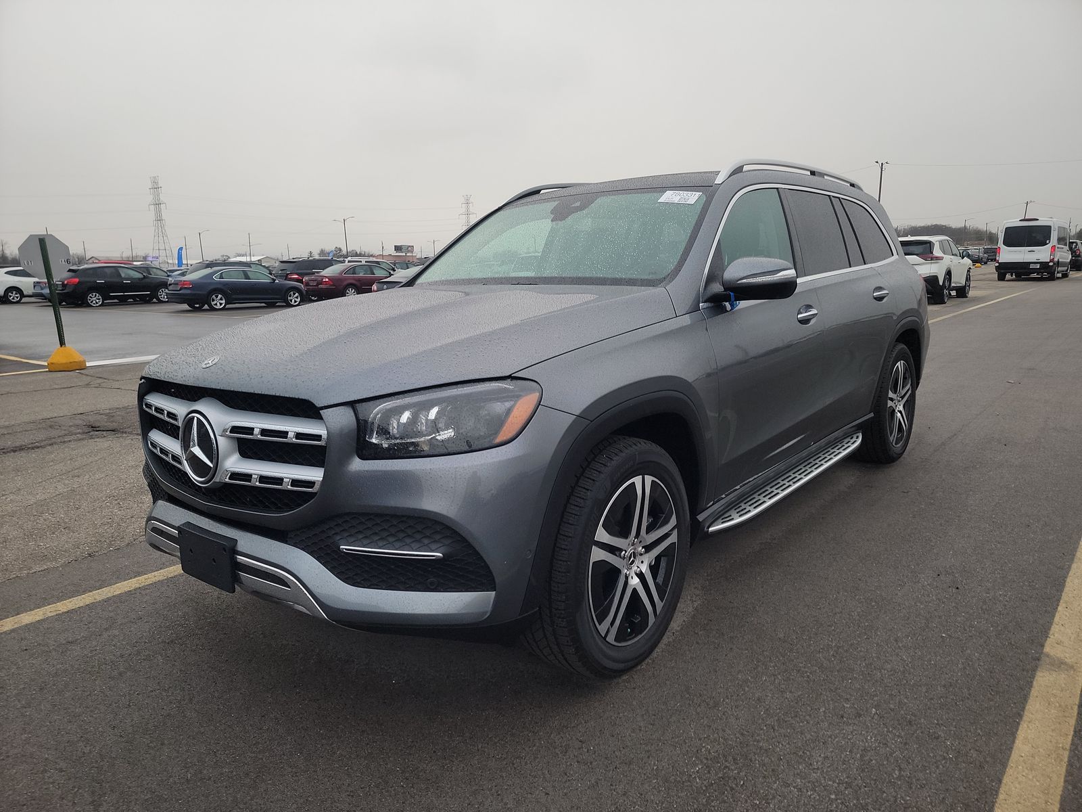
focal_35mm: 24
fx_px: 750
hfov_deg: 71.6
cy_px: 406
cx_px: 541
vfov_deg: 56.8
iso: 79
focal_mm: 6.7
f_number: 1.8
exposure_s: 1/119
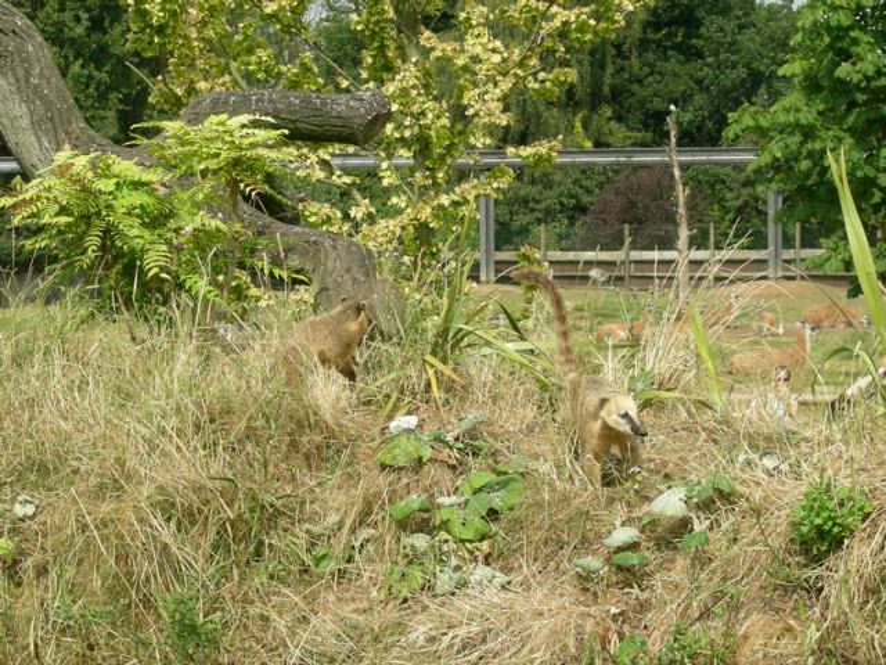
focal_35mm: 126
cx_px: 443
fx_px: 3225
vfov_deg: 11.8
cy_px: 332
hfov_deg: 15.6
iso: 64
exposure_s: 1/208
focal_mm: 26.3
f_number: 6.5
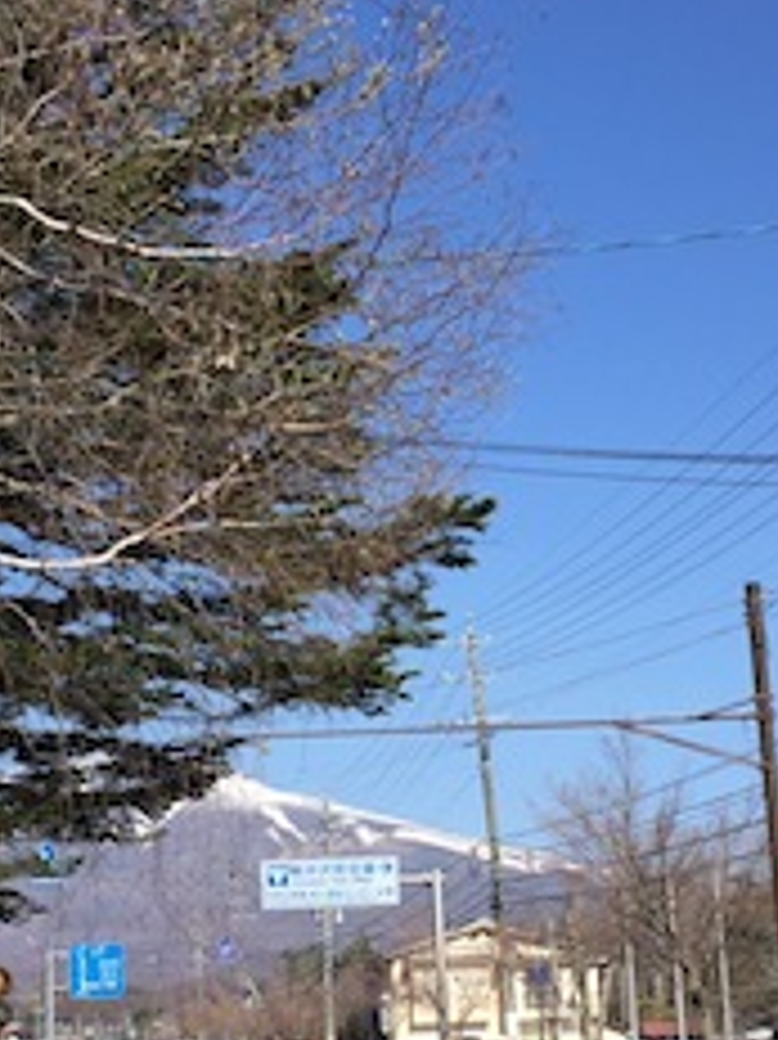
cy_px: 716
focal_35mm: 64
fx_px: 1920
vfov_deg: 30.0
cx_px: 337
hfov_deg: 22.9
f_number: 2.2
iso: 32
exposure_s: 1/1647
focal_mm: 4.15
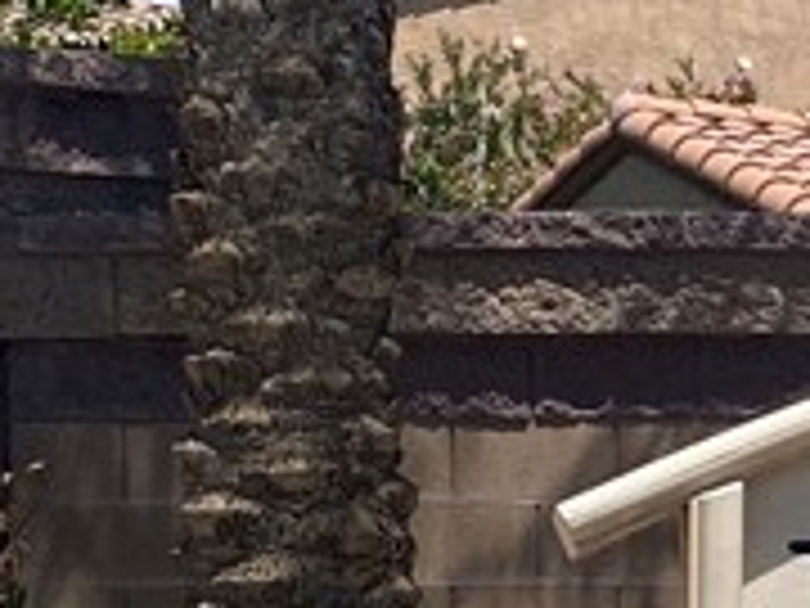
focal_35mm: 148
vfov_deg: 10.0
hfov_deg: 11.6
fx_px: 3463
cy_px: 576
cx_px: 1782
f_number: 1.8
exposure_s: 1/3300
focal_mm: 4.25
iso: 32
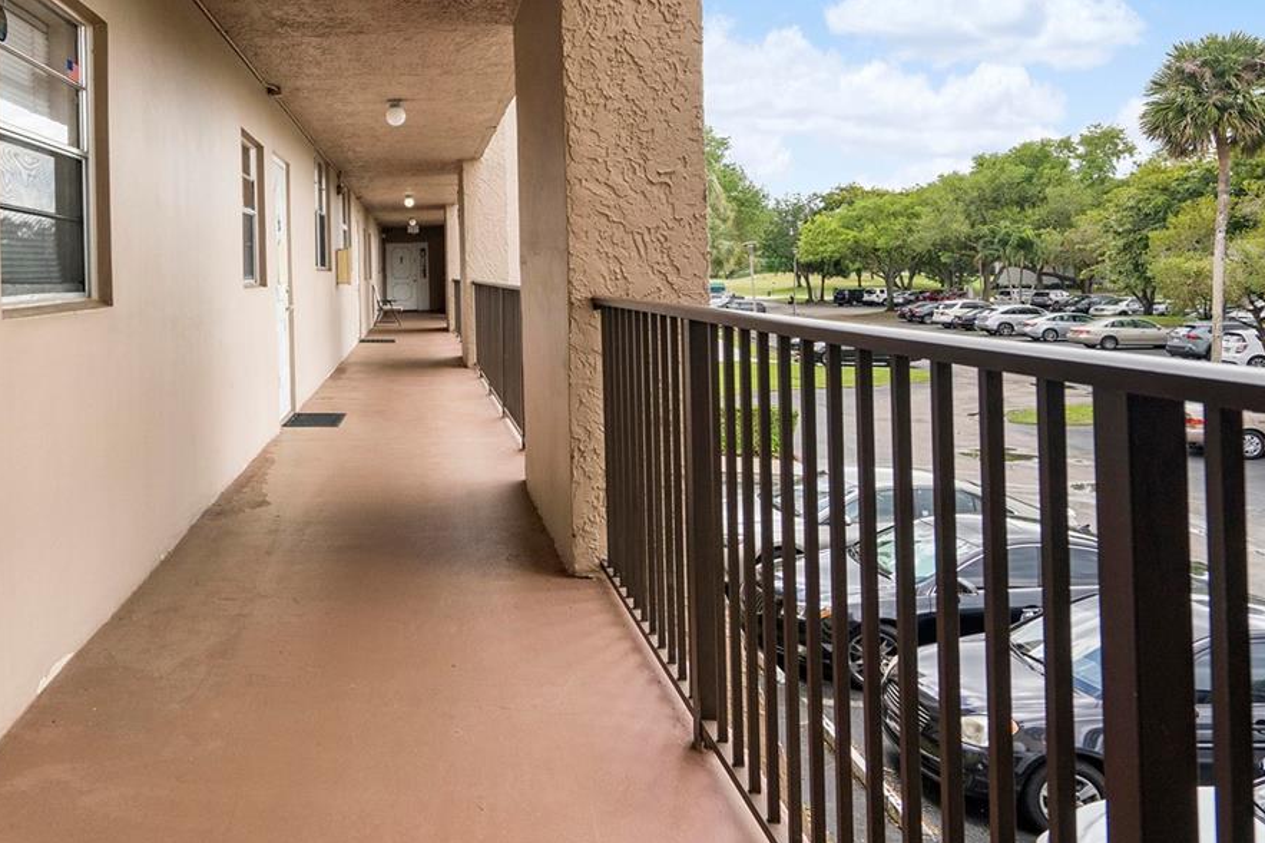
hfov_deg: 60.6
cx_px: 337
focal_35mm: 29
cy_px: 258
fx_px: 1019
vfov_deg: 44.1
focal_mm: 16
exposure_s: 1/3000
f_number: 5.6
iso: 640
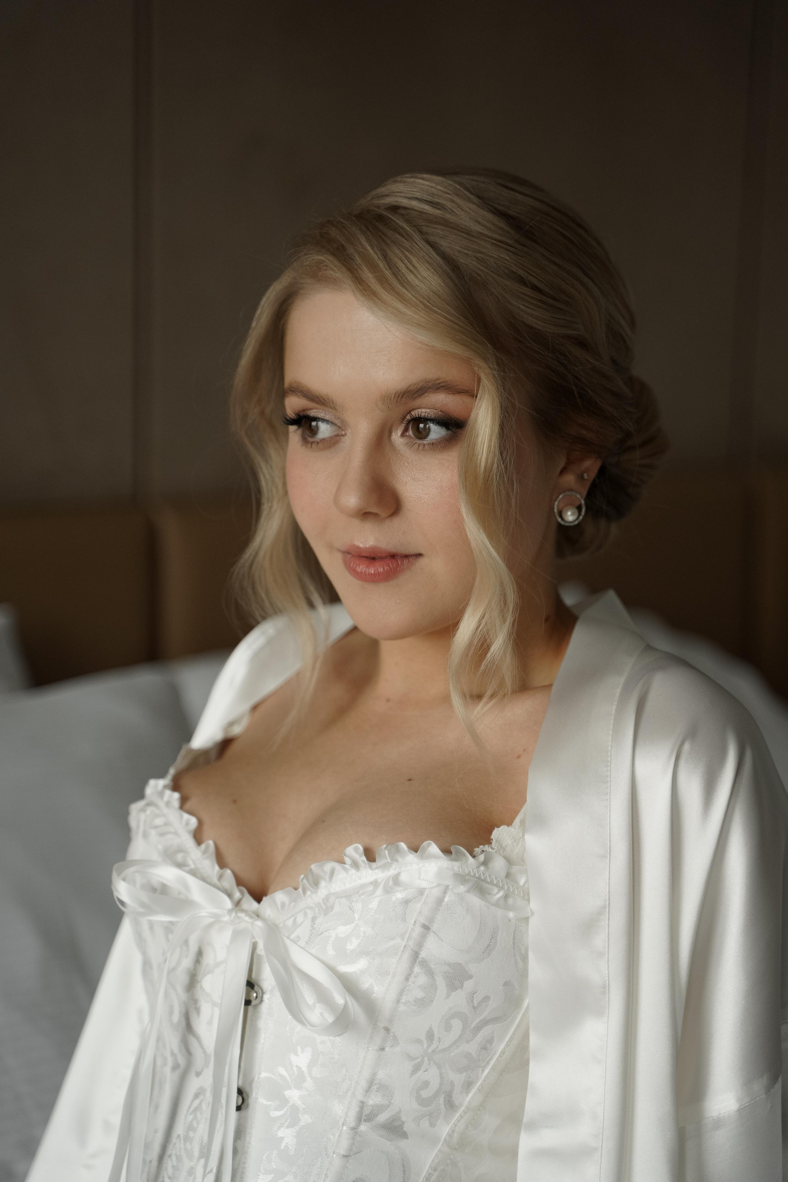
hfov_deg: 20.0
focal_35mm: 68
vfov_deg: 29.7
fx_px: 2232
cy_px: 591
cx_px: 394
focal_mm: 68
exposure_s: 1/640
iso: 800
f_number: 2.8
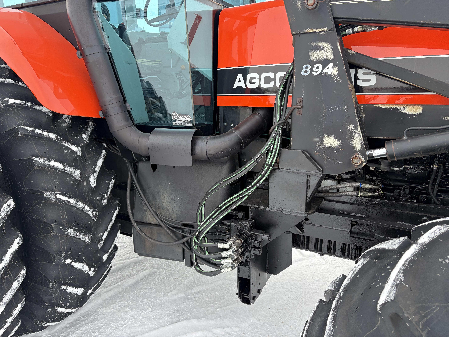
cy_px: 168
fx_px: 337
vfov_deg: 53.1
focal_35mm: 26
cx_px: 224
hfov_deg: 67.3
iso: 50
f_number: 1.6
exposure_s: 1/586
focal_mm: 5.96
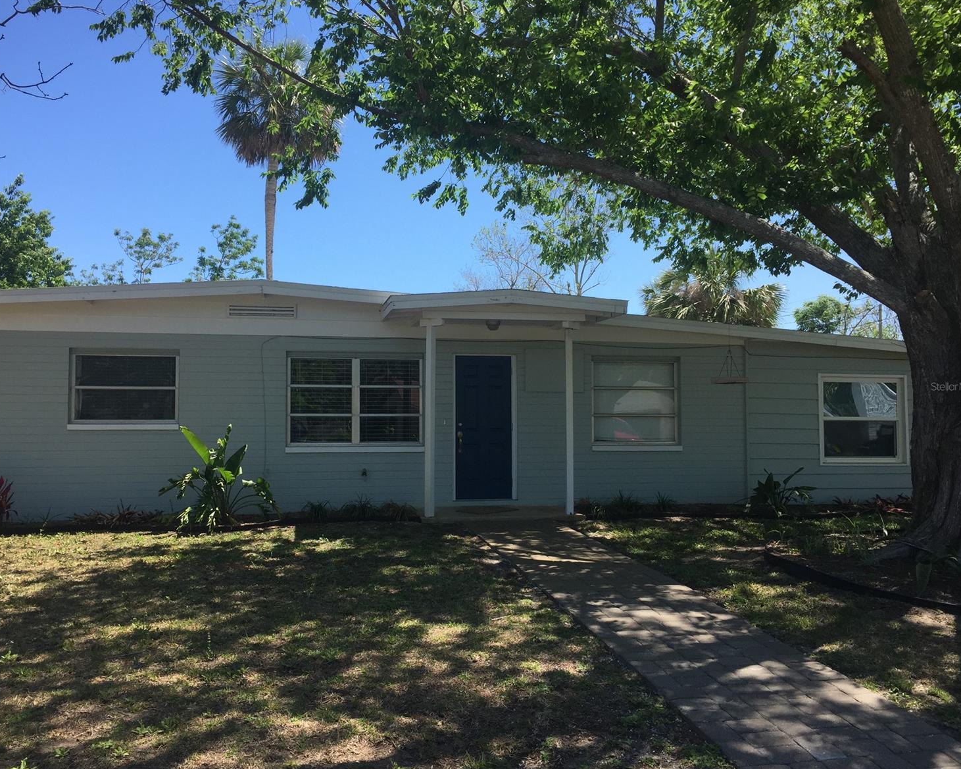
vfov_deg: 47.1
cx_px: 453
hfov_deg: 57.1
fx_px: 882
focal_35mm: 31
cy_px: 386
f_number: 2.2
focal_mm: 4.15
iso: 32
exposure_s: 1/1130
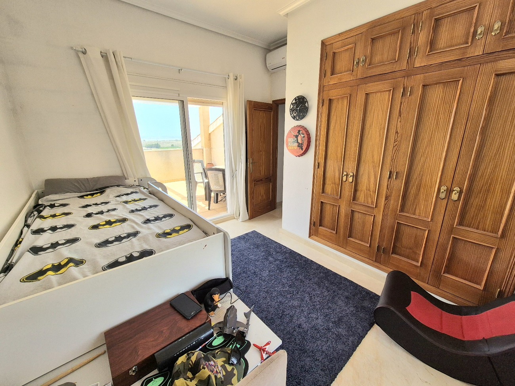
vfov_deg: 89.9
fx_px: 193
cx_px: 258
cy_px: 193
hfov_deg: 106.2
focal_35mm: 13
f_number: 2.2
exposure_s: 1/294
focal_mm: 2.2
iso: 50
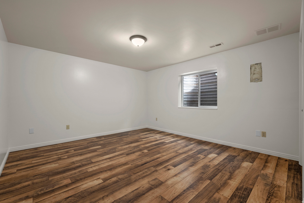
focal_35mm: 15
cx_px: 152
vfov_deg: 77.4
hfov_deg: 100.4
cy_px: 102
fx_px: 127
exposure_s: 1.6
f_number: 8
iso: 500
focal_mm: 15
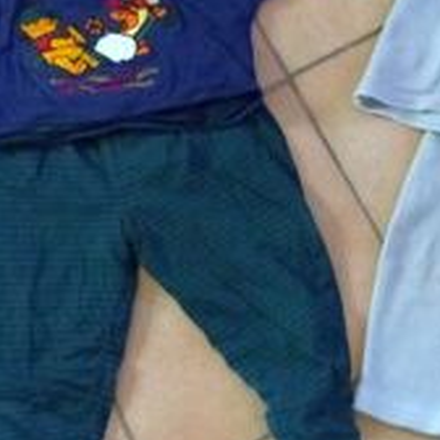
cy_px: 107
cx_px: 330
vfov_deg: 26.9
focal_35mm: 63
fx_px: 906
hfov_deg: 26.9
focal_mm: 4.5
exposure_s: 1/4
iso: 800
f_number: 2.8
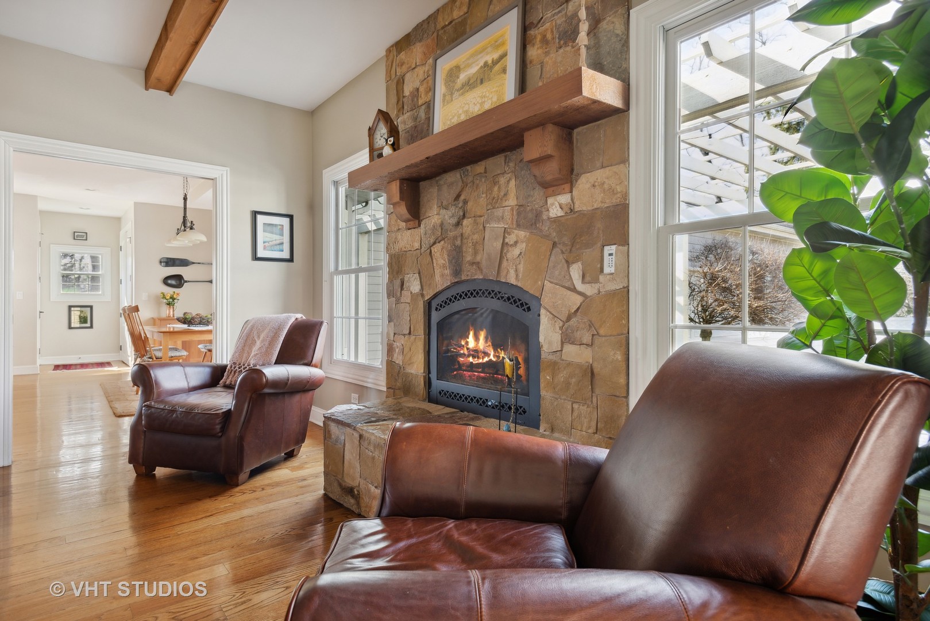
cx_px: 465
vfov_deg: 64.6
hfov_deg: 86.9
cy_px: 310
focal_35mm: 19
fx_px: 491
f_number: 8
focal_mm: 19
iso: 400
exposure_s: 1/8
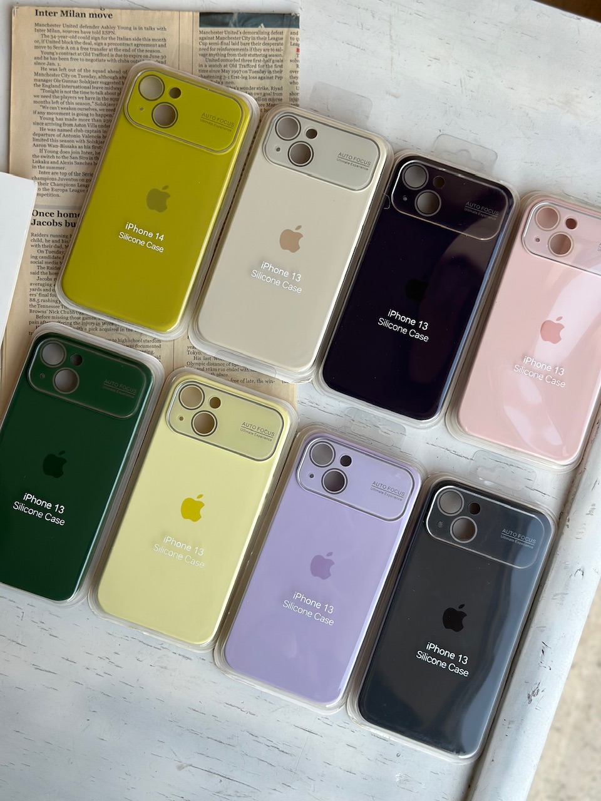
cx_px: 300
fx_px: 1111
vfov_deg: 39.7
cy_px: 400
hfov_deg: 30.3
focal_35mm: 48
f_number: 1.78
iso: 80
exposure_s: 1/358
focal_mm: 6.86
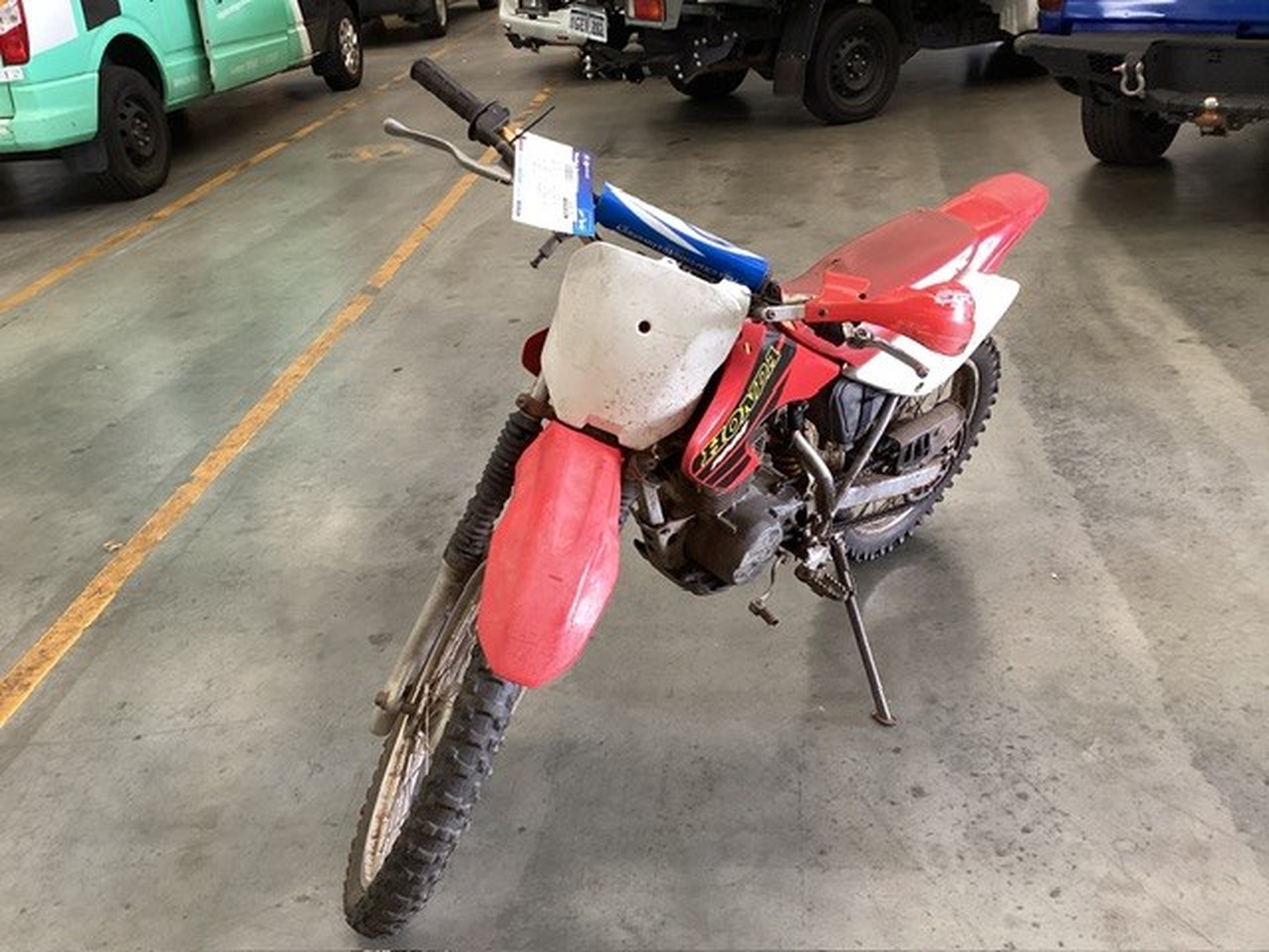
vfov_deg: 45.4
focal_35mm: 31
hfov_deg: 58.4
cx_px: 634
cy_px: 476
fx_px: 1136
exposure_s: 1/60
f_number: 2.4
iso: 160
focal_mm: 3.3
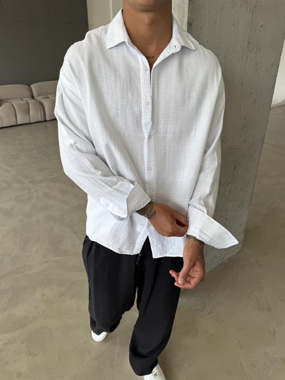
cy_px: 190
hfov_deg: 56.8
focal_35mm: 24
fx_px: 263
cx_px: 142
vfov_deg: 71.6
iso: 80
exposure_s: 1/367
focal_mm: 6.76
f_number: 1.78
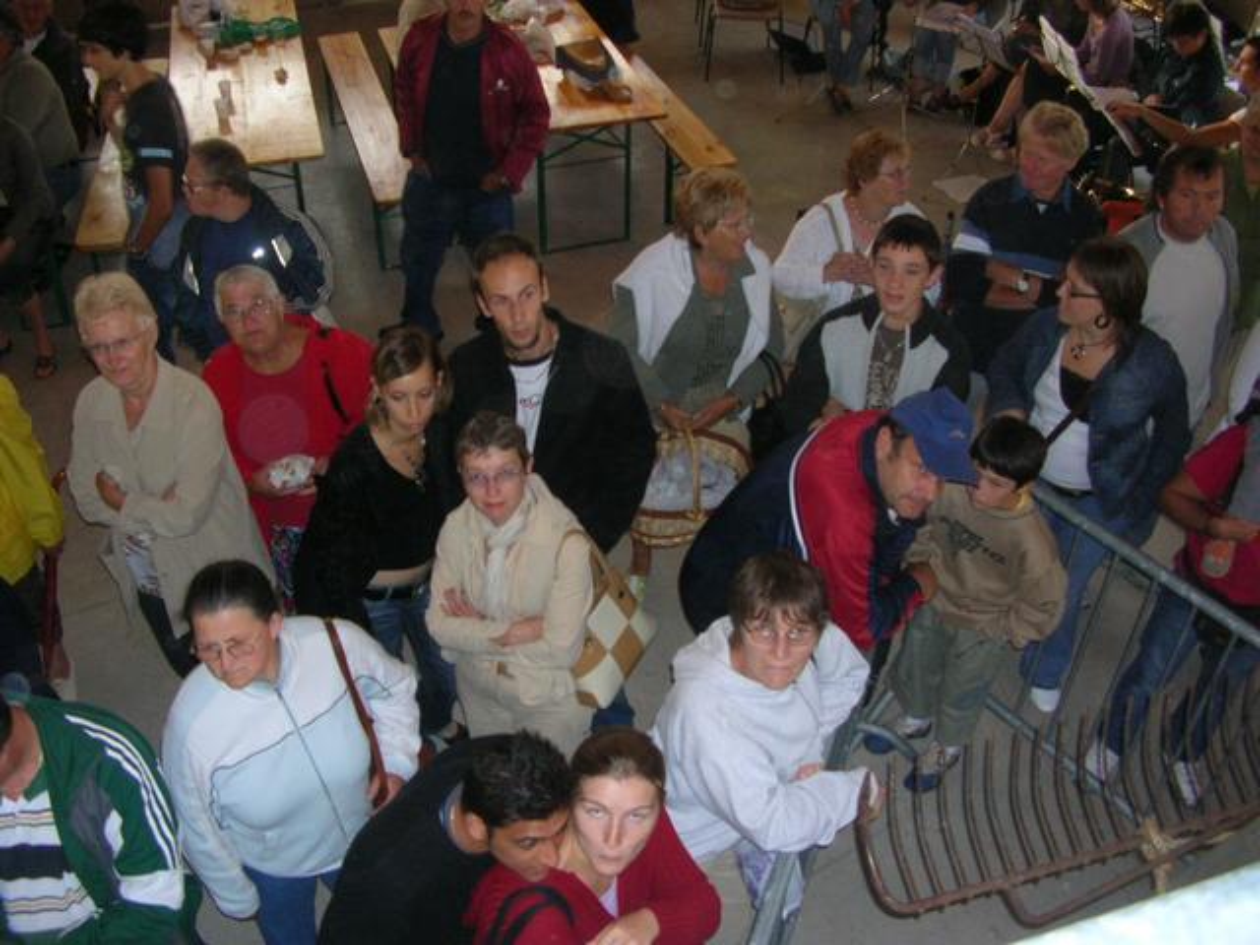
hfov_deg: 52.6
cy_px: 472
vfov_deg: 40.7
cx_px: 630
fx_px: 1274
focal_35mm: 35
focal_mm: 5.8
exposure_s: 1/60.1
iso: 118
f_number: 2.8
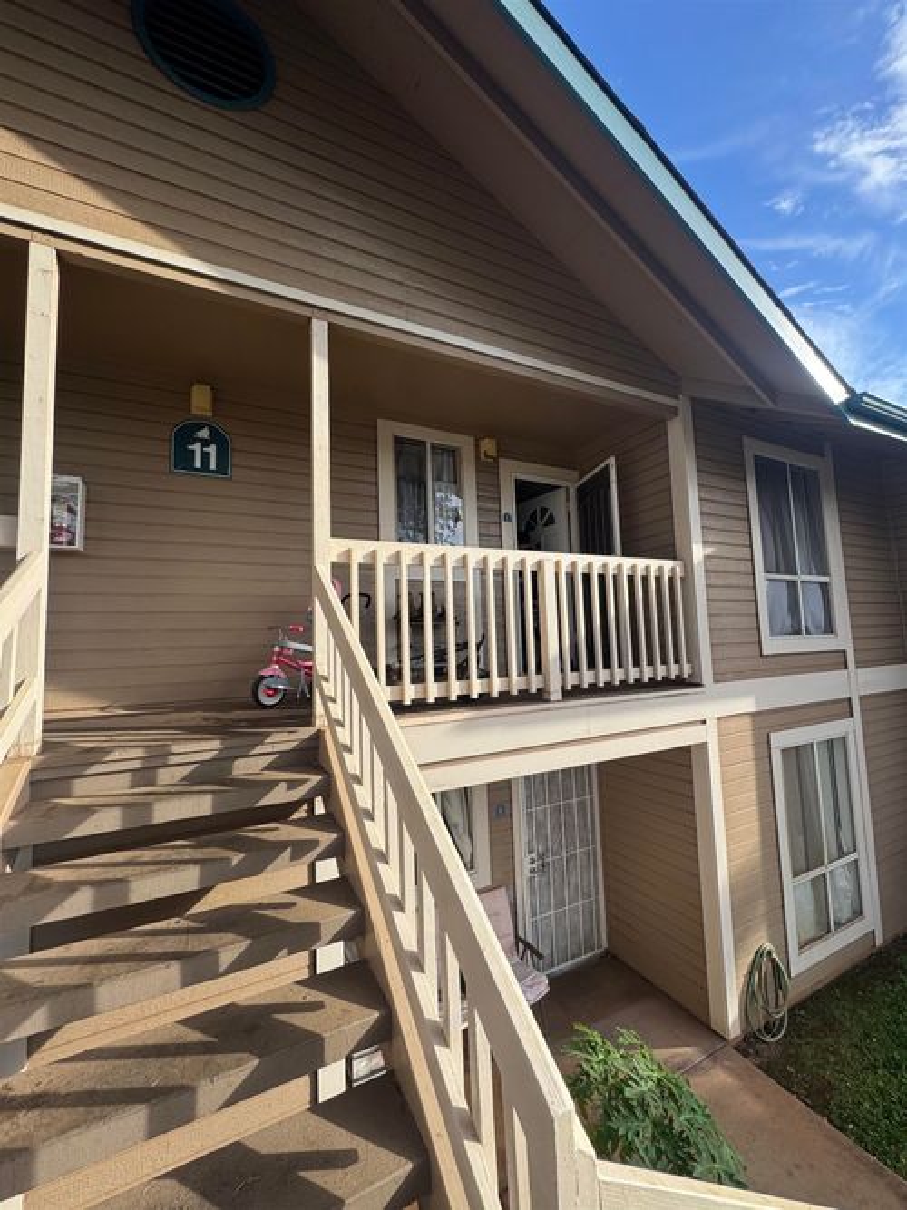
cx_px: 454
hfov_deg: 85.7
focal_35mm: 14
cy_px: 605
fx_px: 489
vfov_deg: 102.1
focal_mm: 2.22
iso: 40
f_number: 2.2
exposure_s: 1/707
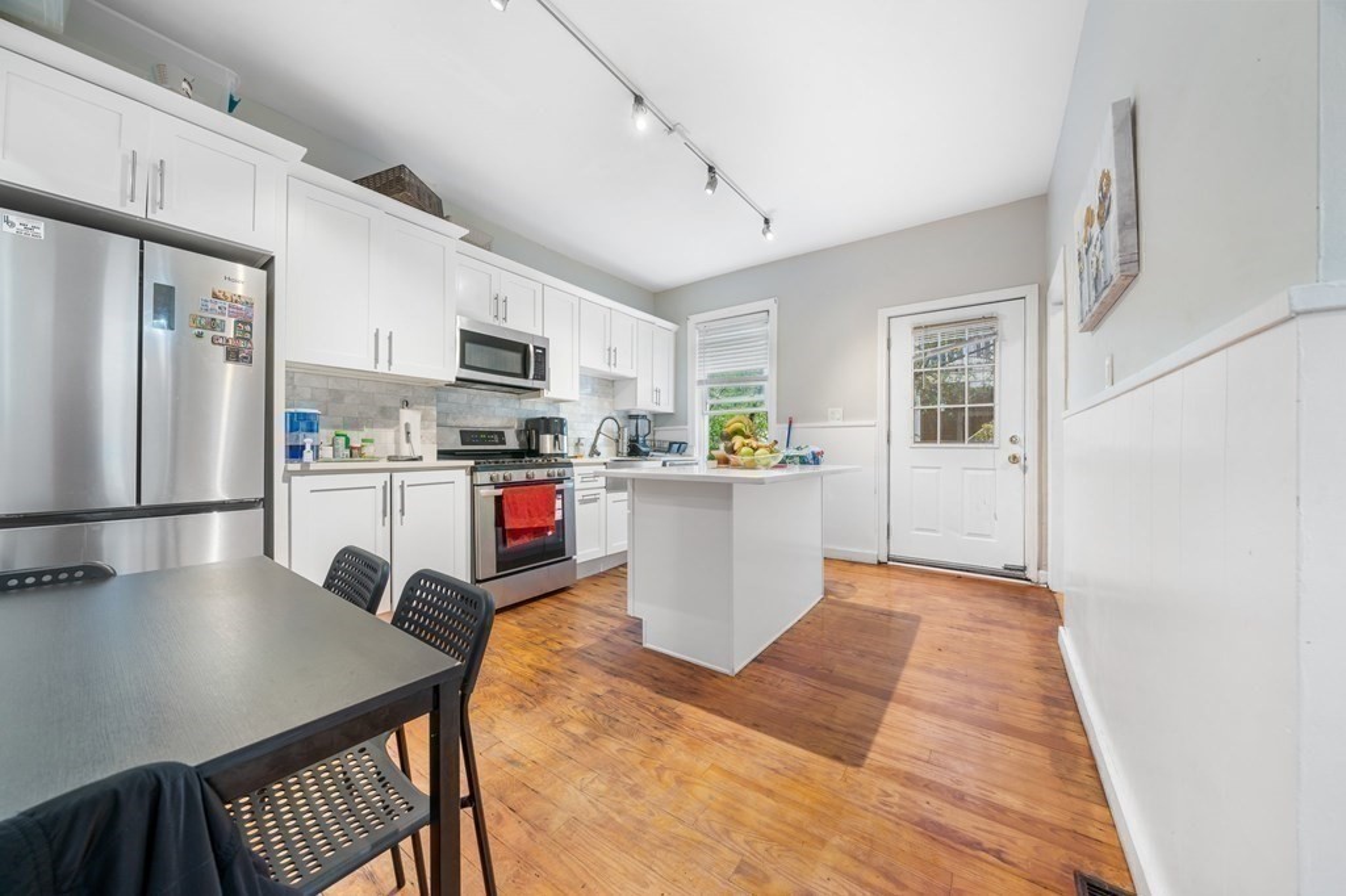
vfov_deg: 90.0
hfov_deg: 112.6
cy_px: 448
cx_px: 673
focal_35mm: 12
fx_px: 448
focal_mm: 12
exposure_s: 1/5
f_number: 7.1
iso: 320
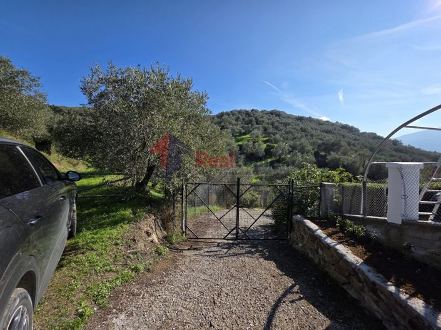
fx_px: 166
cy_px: 165
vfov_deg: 89.9
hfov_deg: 106.2
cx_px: 220
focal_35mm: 13
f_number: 1.9
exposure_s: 1/2531
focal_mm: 2.2
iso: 40
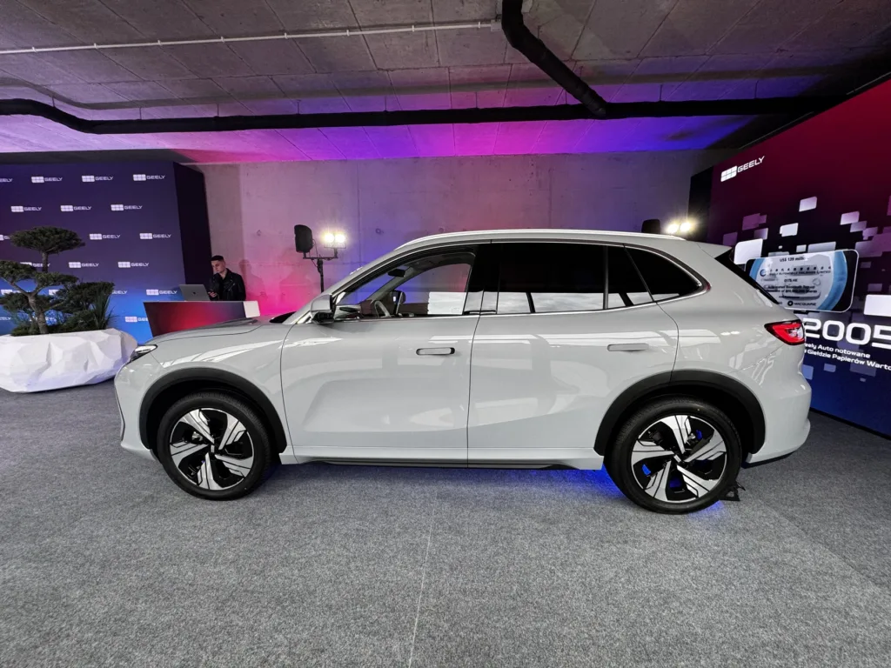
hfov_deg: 102.1
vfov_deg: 85.7
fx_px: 360
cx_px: 446
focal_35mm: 14
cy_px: 334
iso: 125
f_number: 2.2
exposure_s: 1/101
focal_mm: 2.22
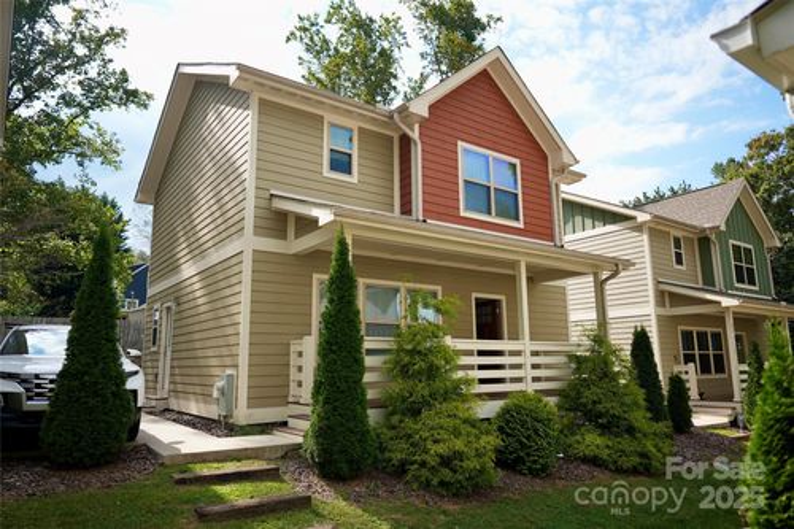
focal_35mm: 24
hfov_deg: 73.8
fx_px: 529
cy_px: 264
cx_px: 397
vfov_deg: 53.1
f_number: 1.4
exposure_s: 1/1250
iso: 80
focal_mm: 24
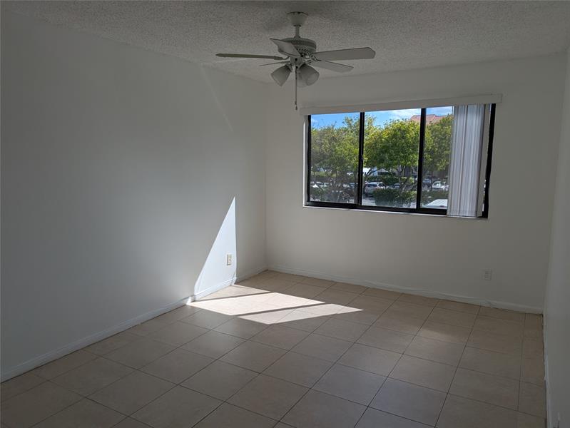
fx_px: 412
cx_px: 285
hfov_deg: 69.4
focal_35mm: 25
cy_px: 214
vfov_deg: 54.9
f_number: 1.89
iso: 45
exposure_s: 1/2028
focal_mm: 5.43
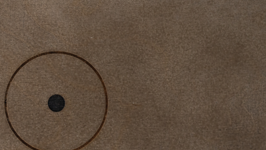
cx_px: -12
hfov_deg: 16.4
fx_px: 903
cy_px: 97
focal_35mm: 128
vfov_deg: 9.5
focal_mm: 50
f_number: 6.3
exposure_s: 1/125
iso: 640
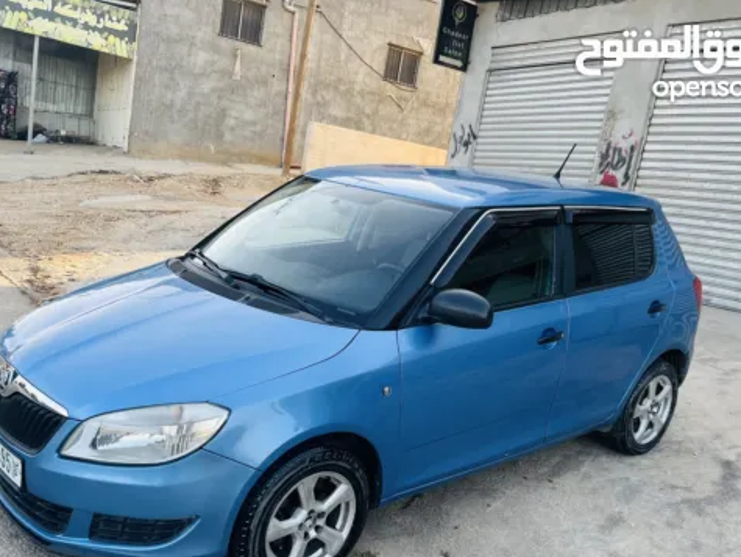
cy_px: 362
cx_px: 342
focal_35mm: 35
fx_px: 750
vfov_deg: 40.3
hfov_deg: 52.5
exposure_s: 1/497
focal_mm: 5.1
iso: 50
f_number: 1.6
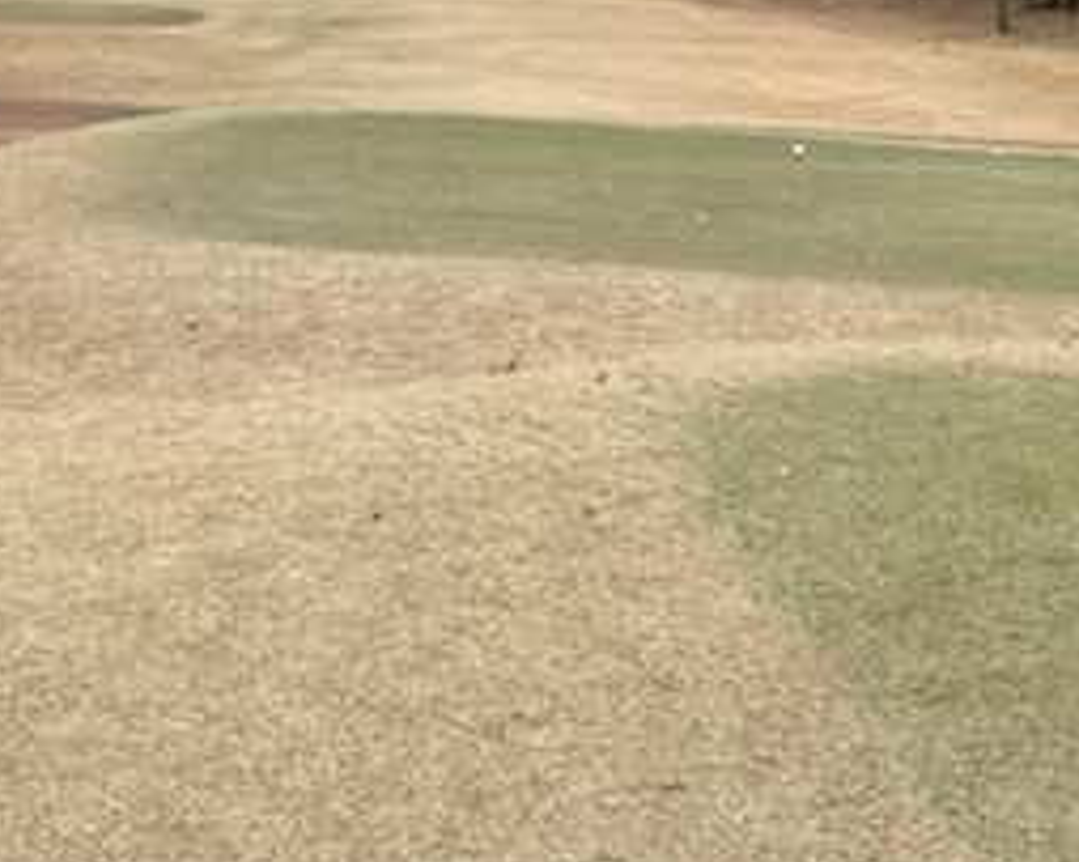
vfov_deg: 22.8
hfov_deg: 29.6
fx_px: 2043
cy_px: -30
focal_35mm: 64
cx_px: 476
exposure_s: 1/1147
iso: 32
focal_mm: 4.2
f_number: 1.6
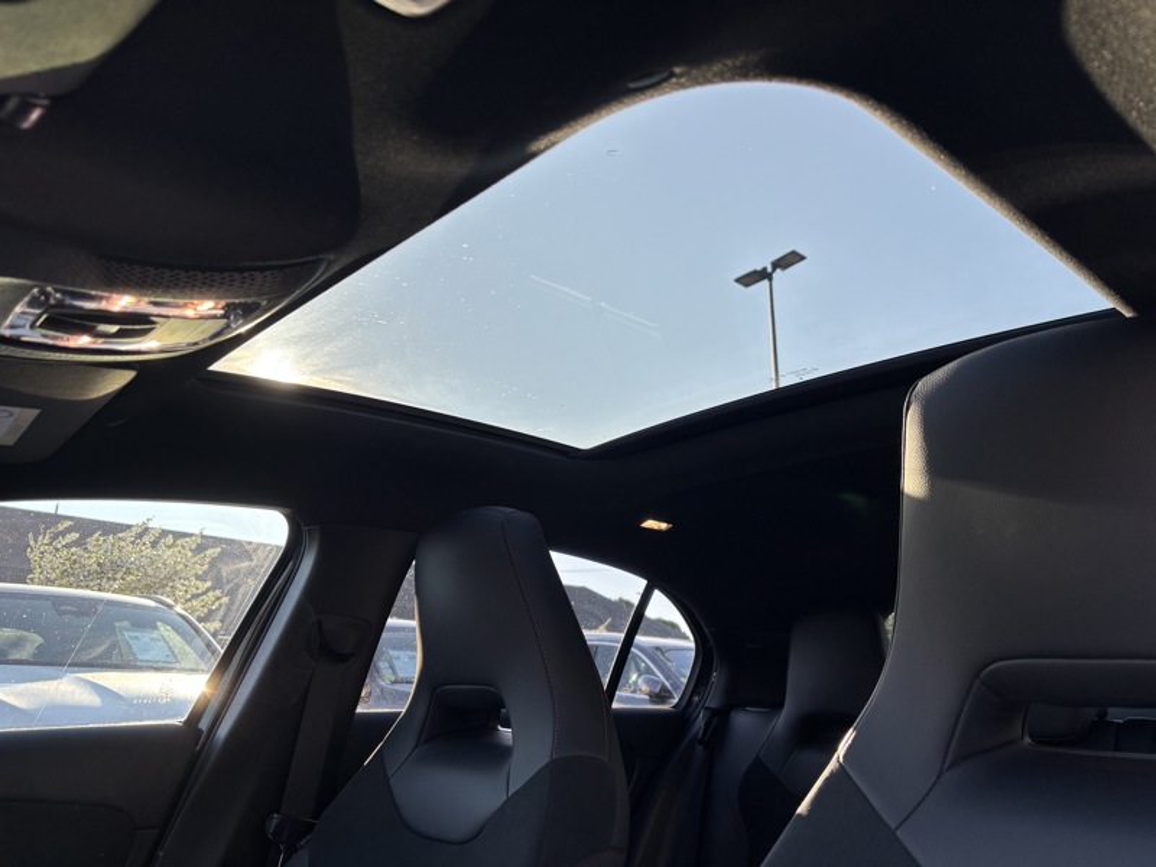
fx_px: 868
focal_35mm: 26
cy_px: 434
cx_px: 578
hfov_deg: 67.3
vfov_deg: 53.1
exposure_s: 1/348
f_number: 1.6
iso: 50
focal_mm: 5.96
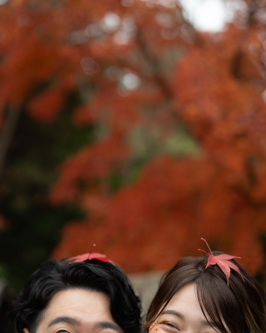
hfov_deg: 26.7
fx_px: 561
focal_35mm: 57
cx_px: 133
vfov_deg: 33.0
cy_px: 158
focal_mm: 50
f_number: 2
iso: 400
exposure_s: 1/1250
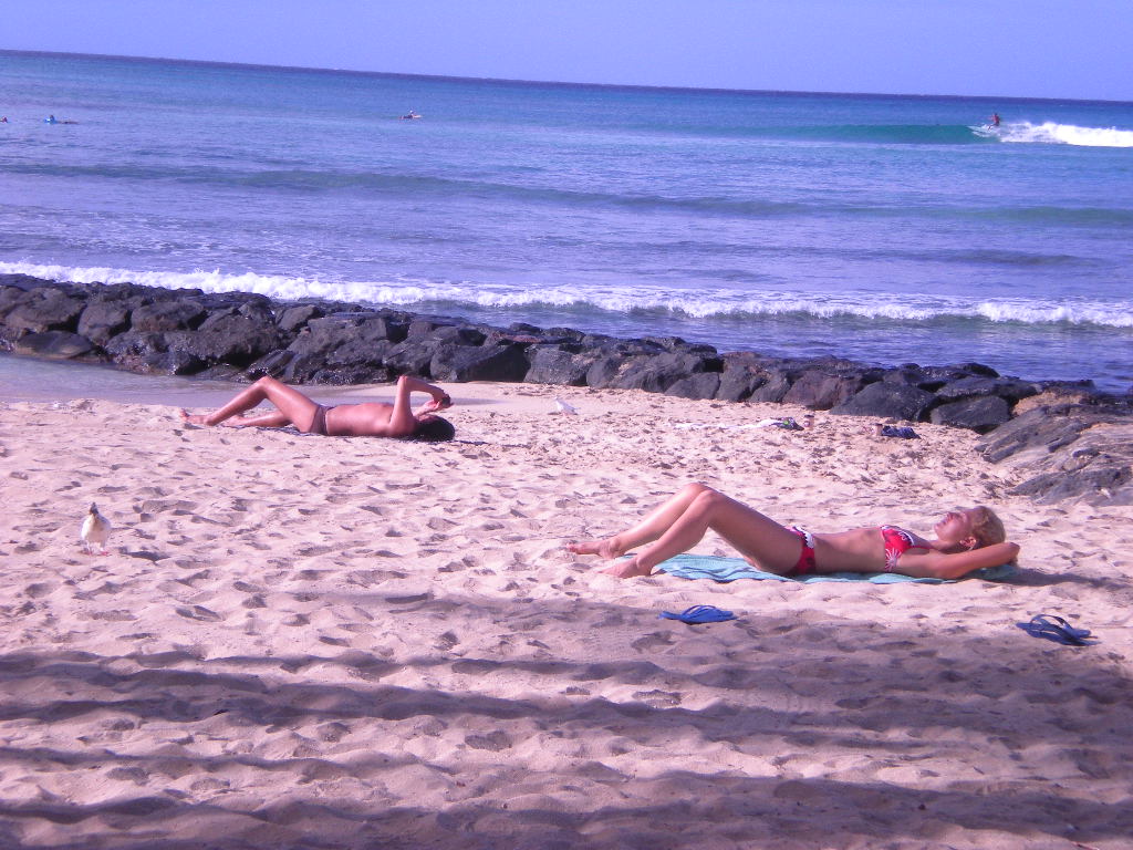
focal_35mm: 114
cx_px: 566
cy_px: 425
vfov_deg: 13.0
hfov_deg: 17.3
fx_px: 3731
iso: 100
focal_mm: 18.9
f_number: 8.5
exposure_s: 1/206
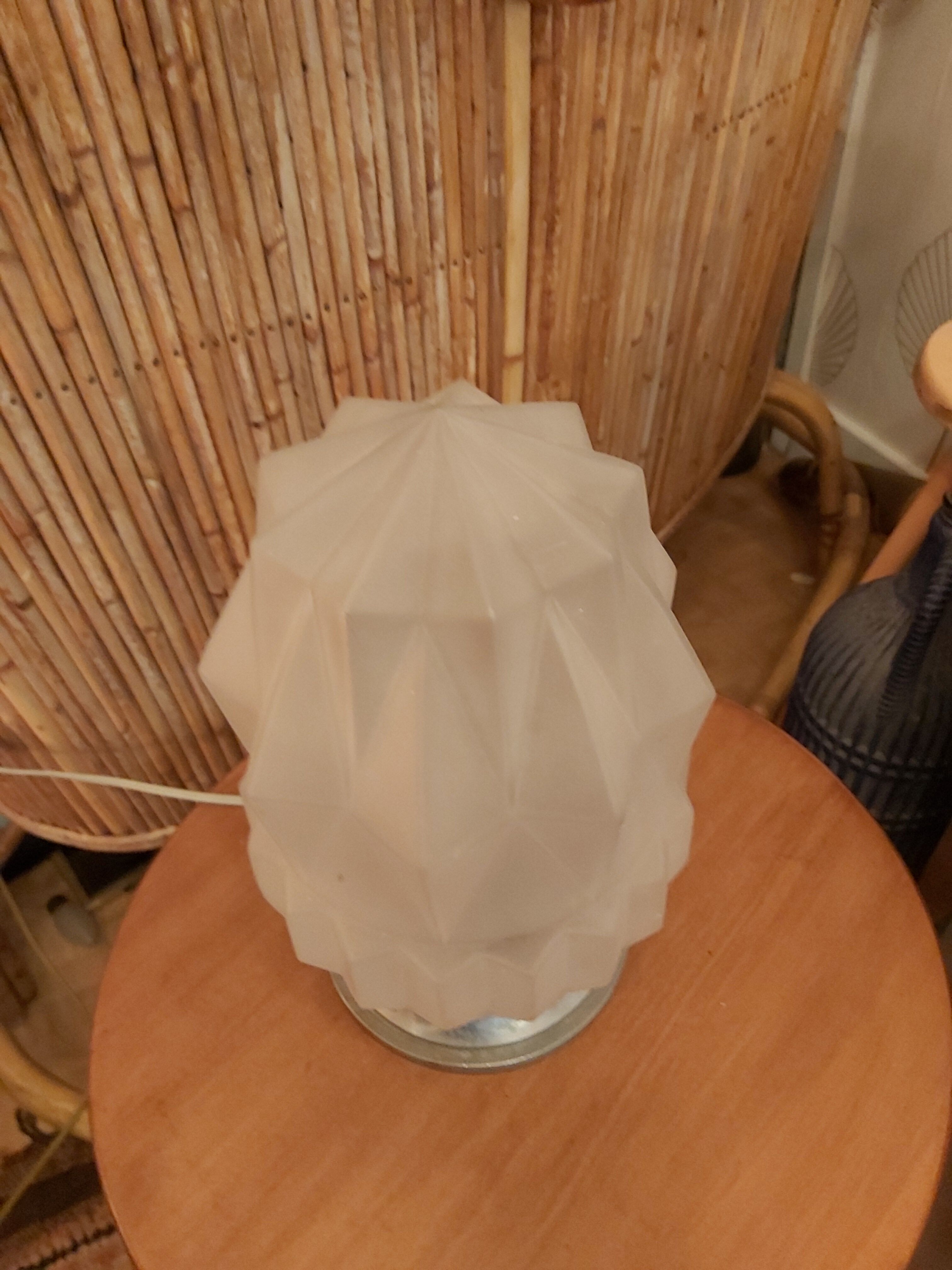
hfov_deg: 53.1
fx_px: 953
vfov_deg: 67.3
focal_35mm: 26
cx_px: 476
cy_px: 635
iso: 400
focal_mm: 3.92
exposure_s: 1/33
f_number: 1.7
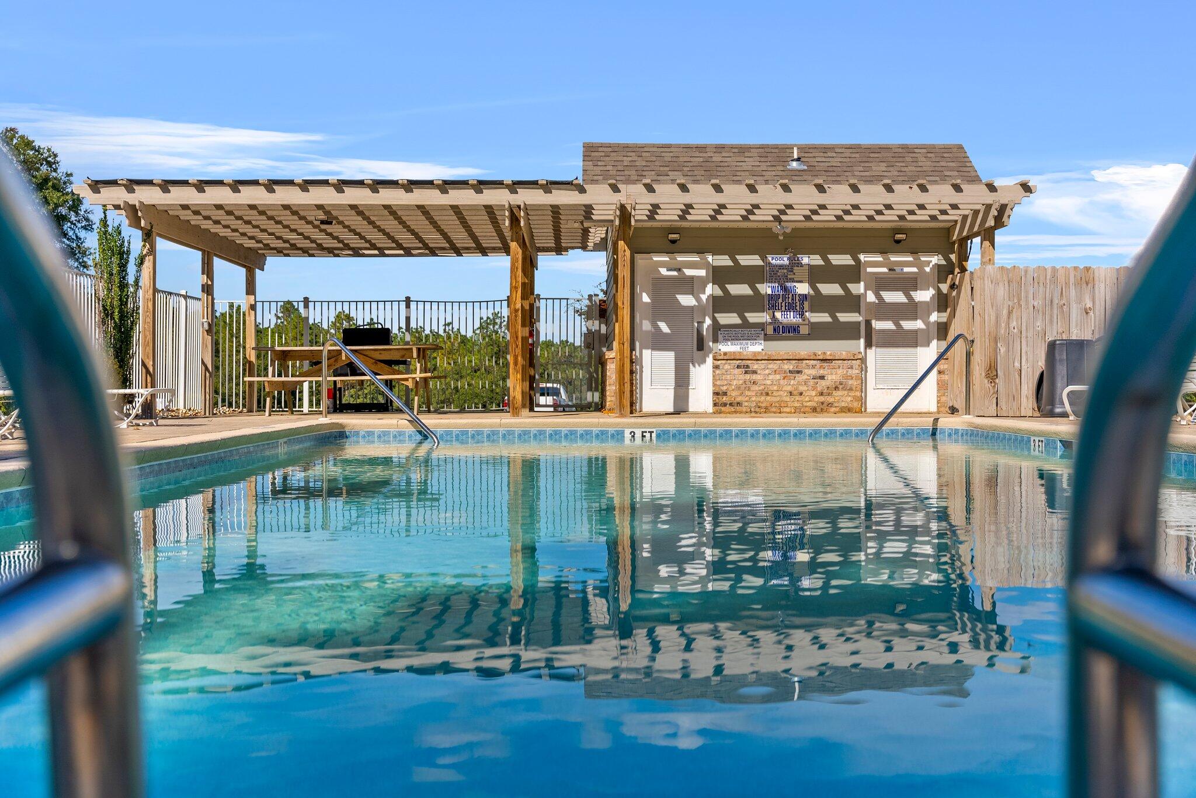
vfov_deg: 34.8
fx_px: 1273
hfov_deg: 50.3
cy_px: 399
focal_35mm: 38
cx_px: 598
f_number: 4
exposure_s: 1/2000
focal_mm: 38.3
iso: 100
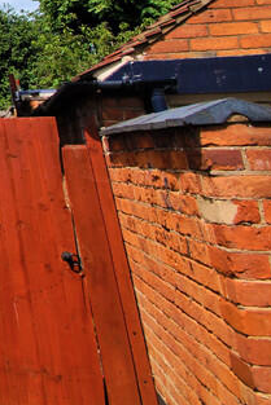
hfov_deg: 16.8
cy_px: -13
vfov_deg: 35.8
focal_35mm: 49
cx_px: -323
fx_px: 553
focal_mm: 10
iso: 100
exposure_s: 1/200
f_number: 13
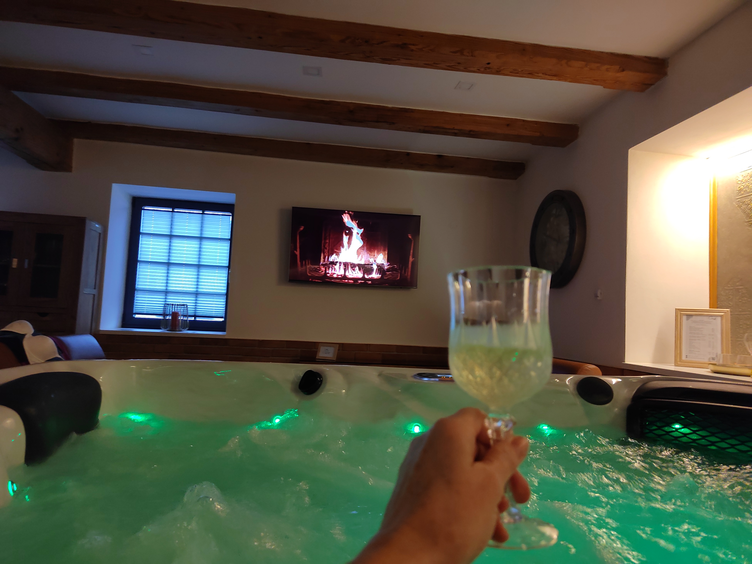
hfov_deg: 73.9
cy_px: 282
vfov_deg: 58.9
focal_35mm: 23
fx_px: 500
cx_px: 376
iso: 2347
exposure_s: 1/50
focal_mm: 5.52
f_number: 1.9
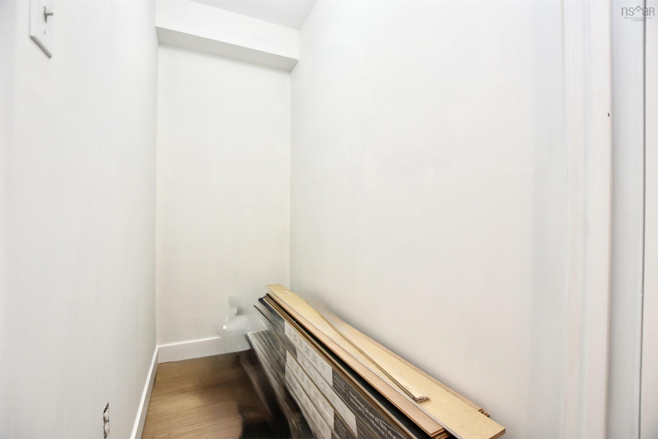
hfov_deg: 100.4
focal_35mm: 15
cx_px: 329
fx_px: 274
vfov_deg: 77.3
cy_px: 220
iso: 400
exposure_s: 1/60
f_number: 4
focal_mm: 10
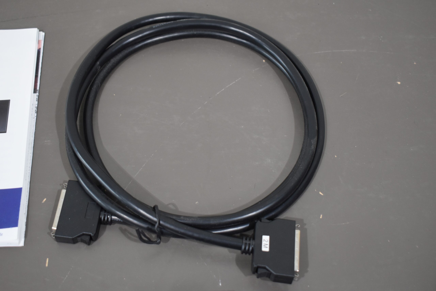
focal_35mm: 54
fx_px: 654
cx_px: 218
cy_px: 146
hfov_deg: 36.9
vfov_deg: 25.1
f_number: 4.8
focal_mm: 36
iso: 900
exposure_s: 1/125
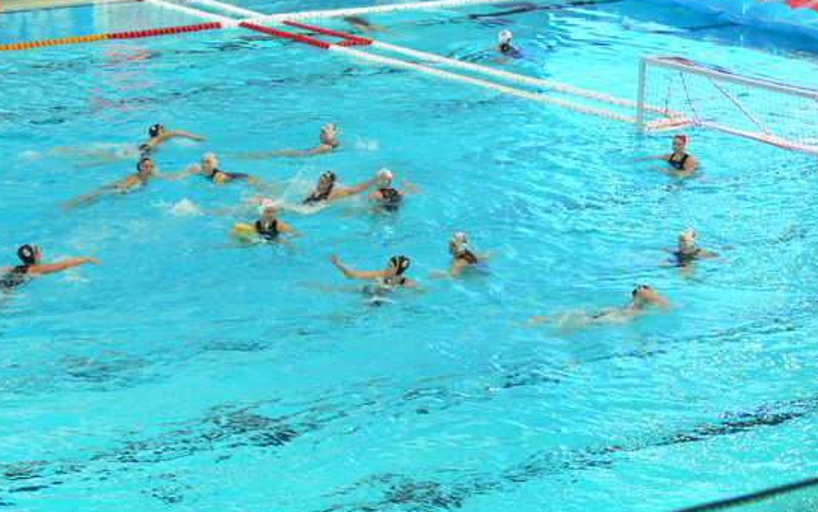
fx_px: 3434
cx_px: 344
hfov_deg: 13.6
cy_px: 243
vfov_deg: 8.5
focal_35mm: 154
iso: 80
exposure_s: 1/50
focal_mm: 26
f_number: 3.6
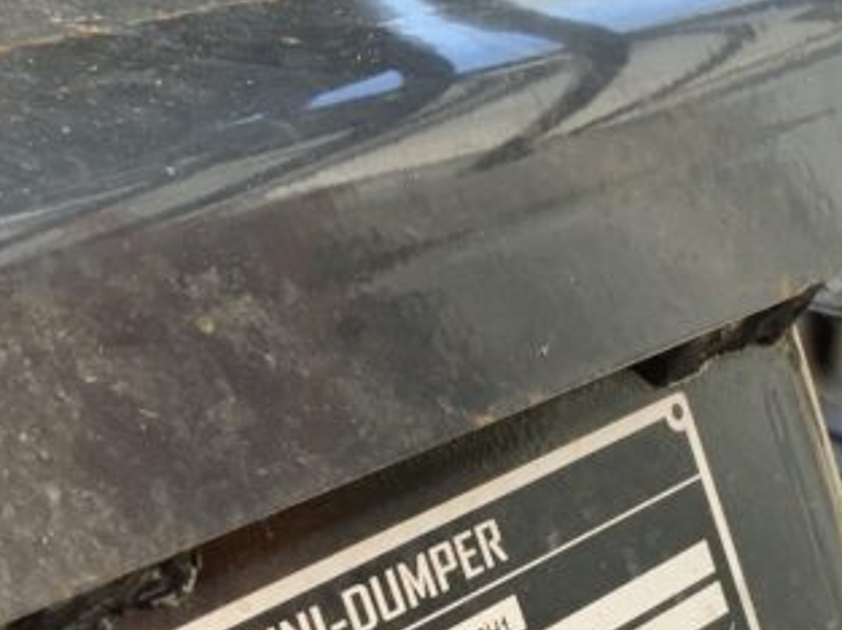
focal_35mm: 95
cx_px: 570
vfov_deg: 15.1
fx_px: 2308
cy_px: 727
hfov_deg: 20.6
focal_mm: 3
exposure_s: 1/122
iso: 25
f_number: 1.8
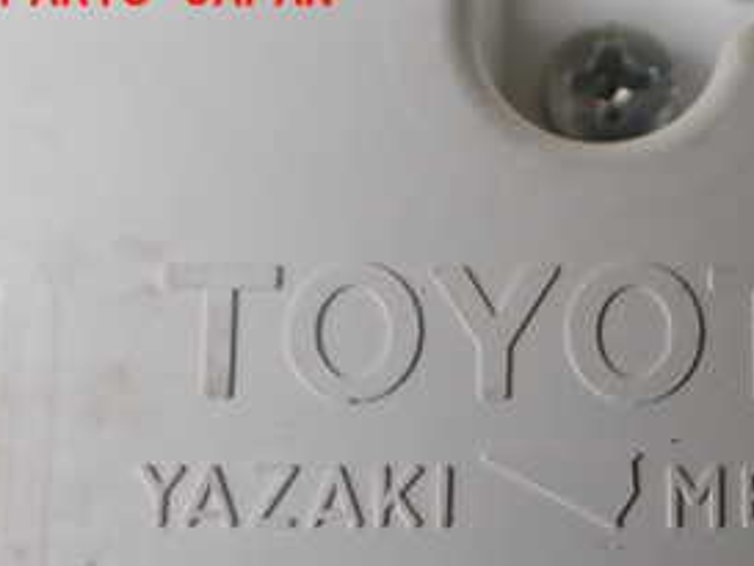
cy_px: 574
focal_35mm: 66
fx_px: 1438
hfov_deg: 28.4
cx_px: 660
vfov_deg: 21.4
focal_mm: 5.4
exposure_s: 1/125
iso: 100
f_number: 2.3
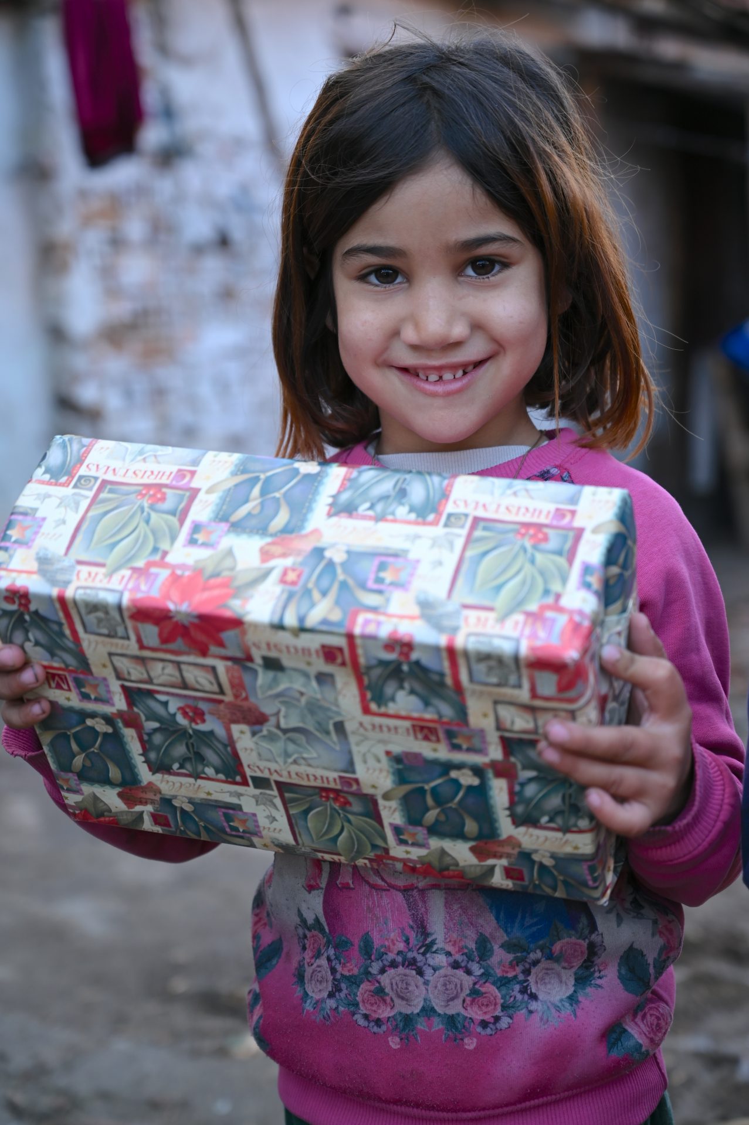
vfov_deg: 32.9
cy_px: 562
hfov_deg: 22.2
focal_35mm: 61
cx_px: 374
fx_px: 1907
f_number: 4
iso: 160
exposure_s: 1/60
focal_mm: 61
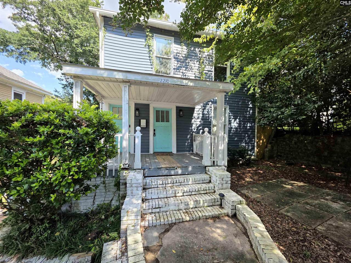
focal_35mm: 13
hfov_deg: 106.2
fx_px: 132
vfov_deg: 89.9
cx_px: 176
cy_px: 132
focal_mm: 2.2
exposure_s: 1/476
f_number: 1.9
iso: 40
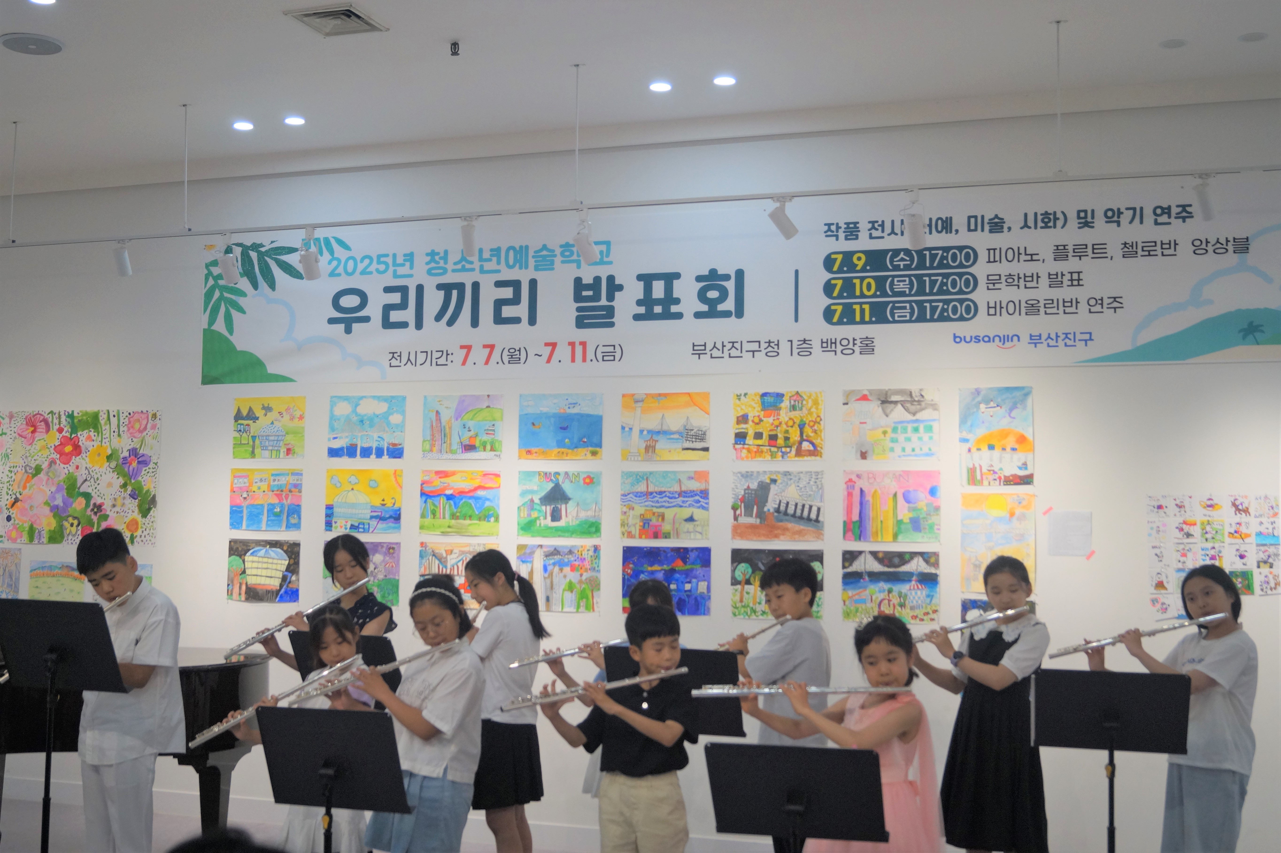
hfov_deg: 49.6
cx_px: 640
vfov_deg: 34.2
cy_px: 426
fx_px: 1387
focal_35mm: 39
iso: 400
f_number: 4.5
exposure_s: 1/160
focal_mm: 26
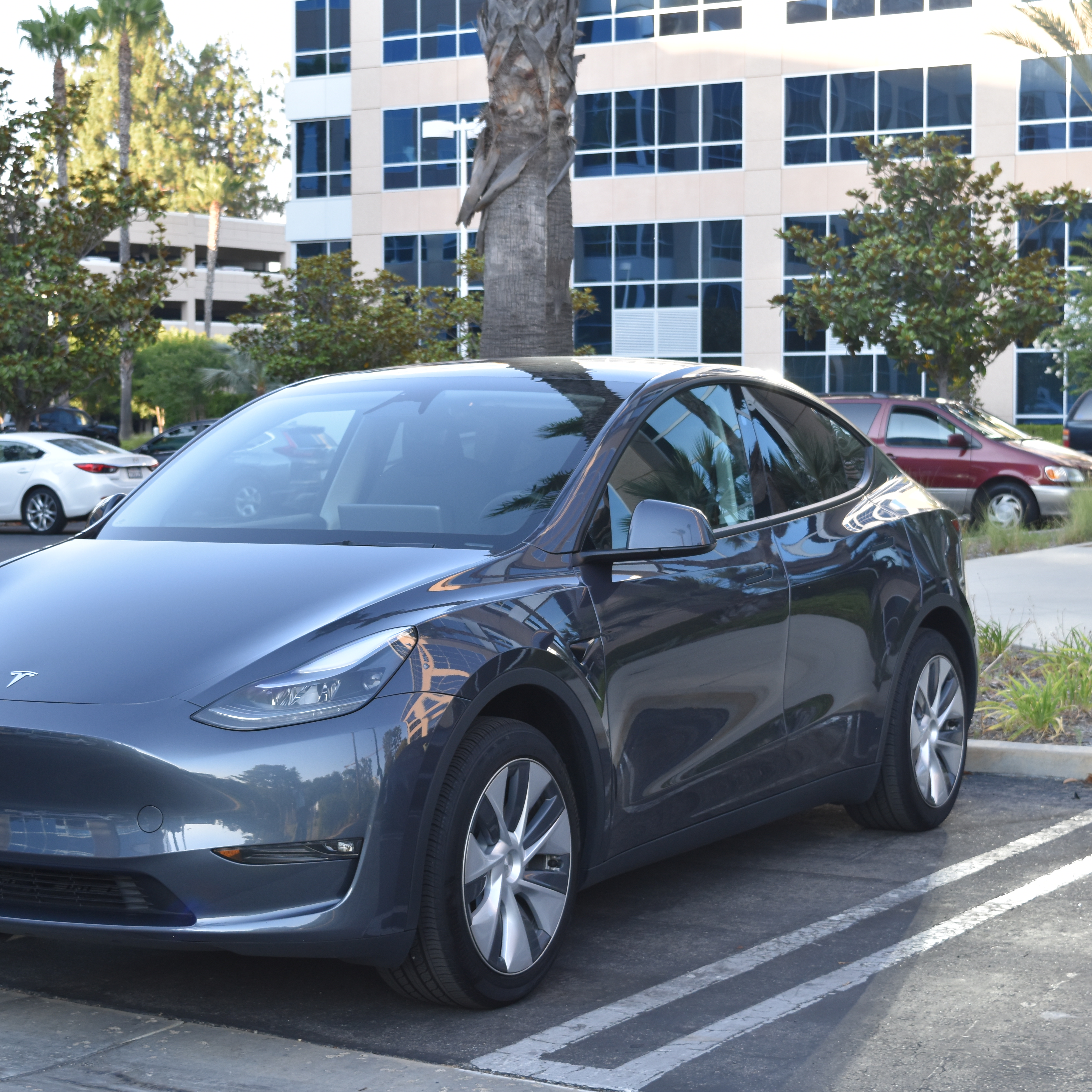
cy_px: 544
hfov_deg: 25.5
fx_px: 2414
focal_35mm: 68
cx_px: 495
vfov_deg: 25.5
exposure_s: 1/160
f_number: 6.3
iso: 400
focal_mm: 35
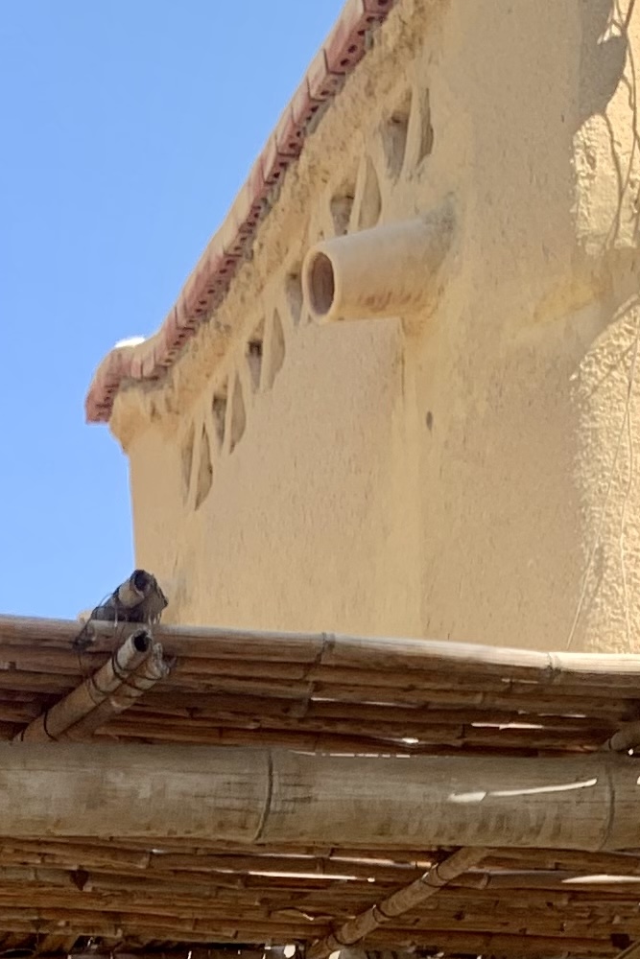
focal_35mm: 109
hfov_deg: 12.0
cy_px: 1550
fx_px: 2905
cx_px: -322
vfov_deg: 16.6
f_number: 1.8
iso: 25
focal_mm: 4.25
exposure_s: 1/605
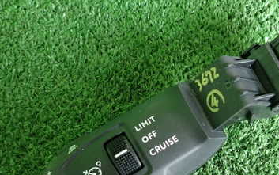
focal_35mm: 45
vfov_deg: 28.2
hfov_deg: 42.9
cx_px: 212
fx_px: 342
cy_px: 133
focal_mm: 4.5
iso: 250
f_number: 2
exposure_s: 1/30
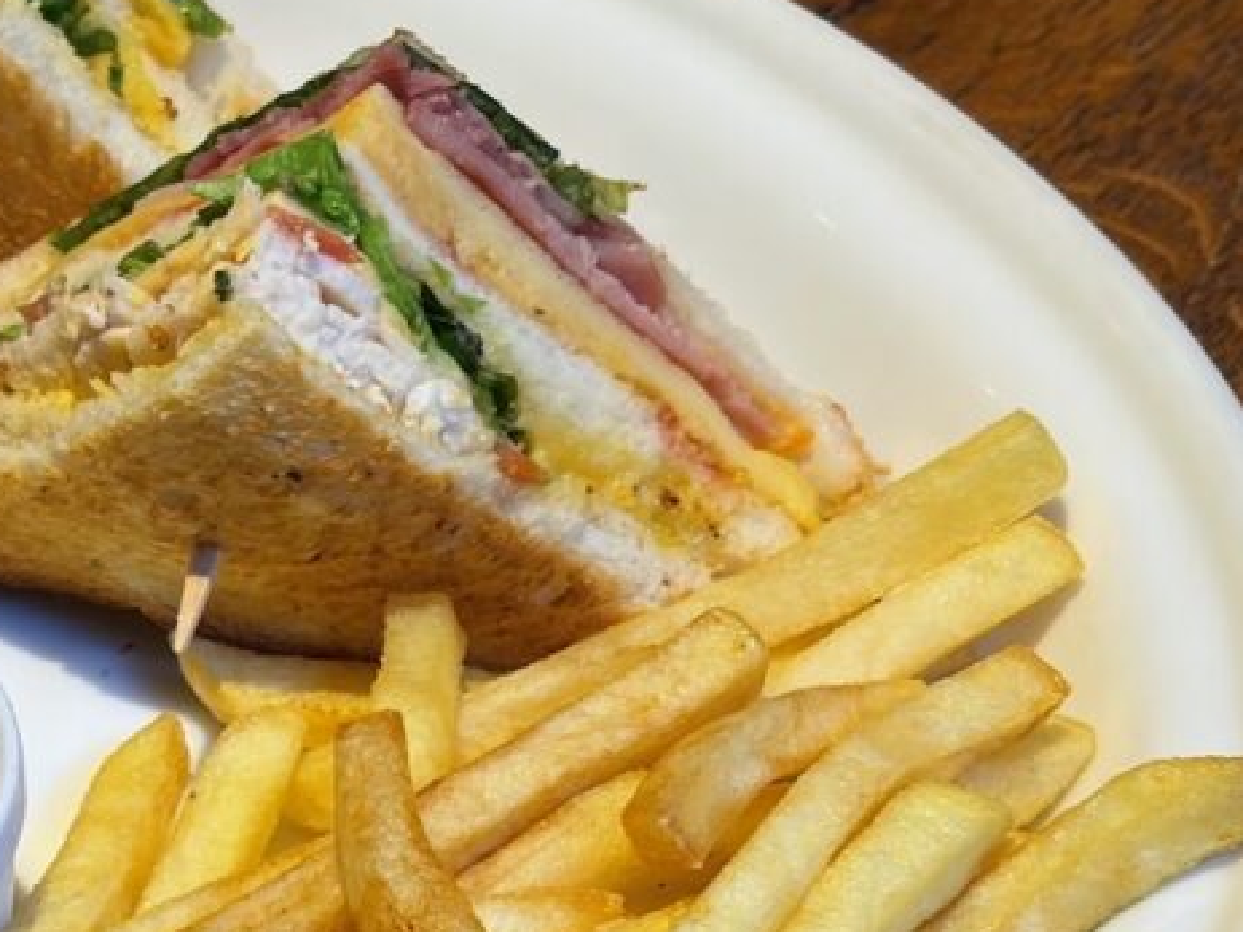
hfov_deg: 16.8
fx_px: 4128
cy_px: 647
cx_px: 3
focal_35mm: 115
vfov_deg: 12.9
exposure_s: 1/100
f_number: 1.6
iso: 40
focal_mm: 5.96
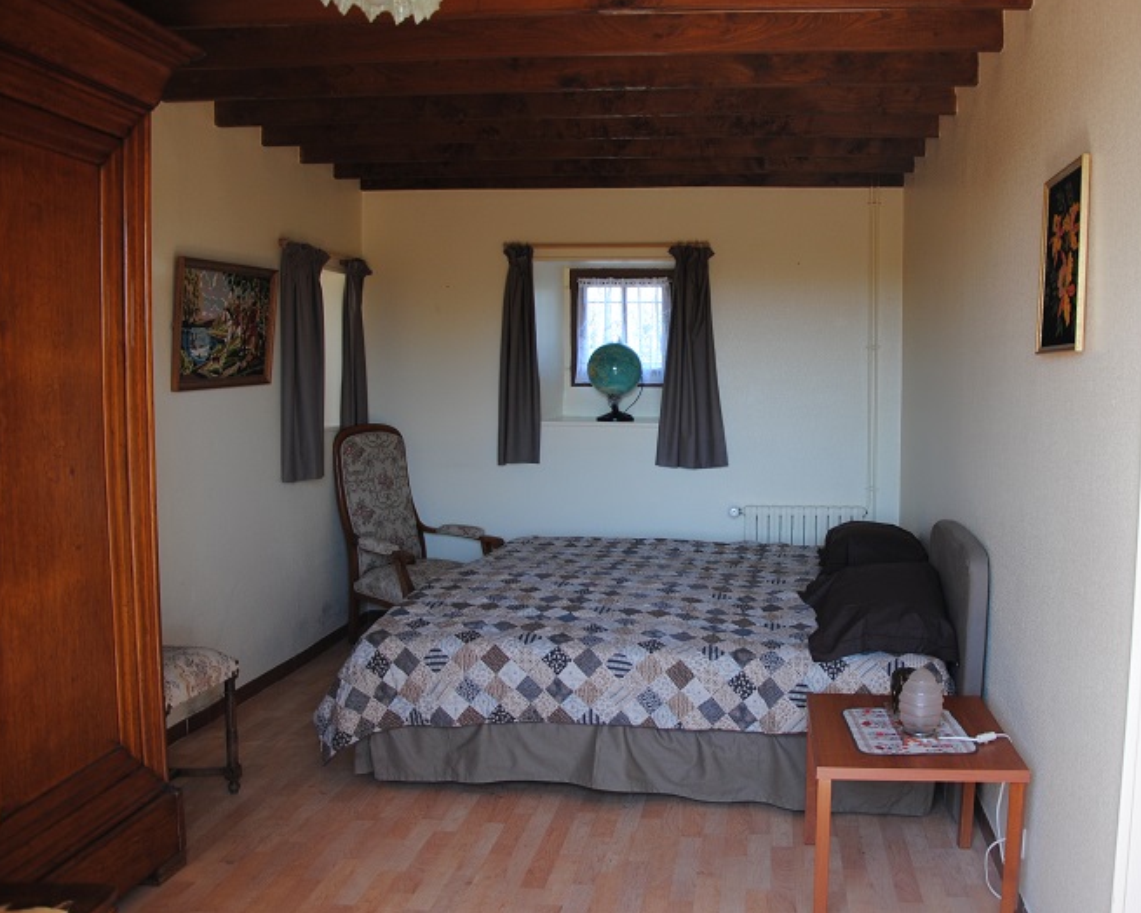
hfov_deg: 56.7
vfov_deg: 47.1
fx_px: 1047
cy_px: 452
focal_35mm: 31
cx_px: 692
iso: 200
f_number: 4
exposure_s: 1/60
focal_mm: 18
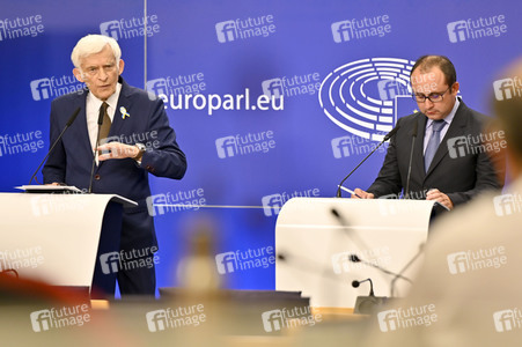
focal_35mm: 200
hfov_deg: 10.3
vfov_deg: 6.9
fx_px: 2898
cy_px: 174
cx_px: 261
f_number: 2.8
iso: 1000
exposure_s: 1/320
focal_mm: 200
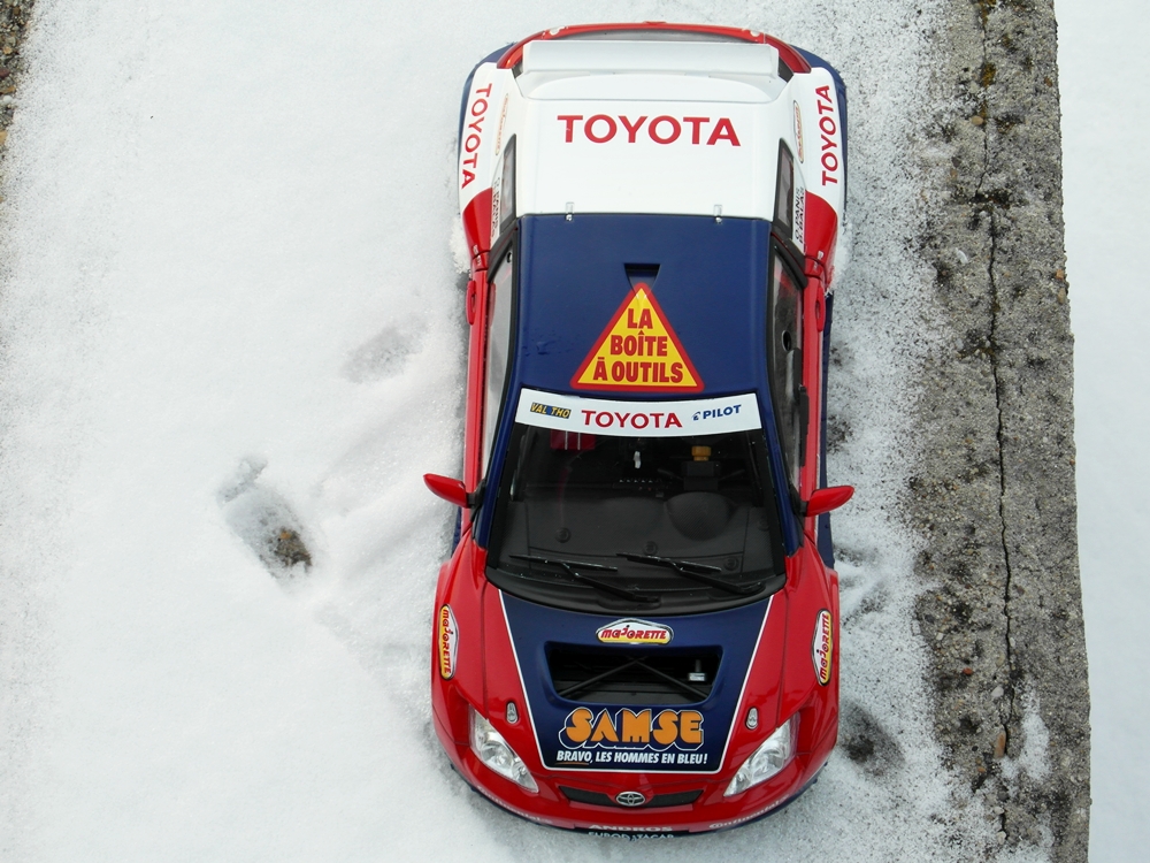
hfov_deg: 18.9
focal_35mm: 104
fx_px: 3455
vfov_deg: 14.2
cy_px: 432
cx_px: 575
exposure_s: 1/60
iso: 80
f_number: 4.4
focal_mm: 17
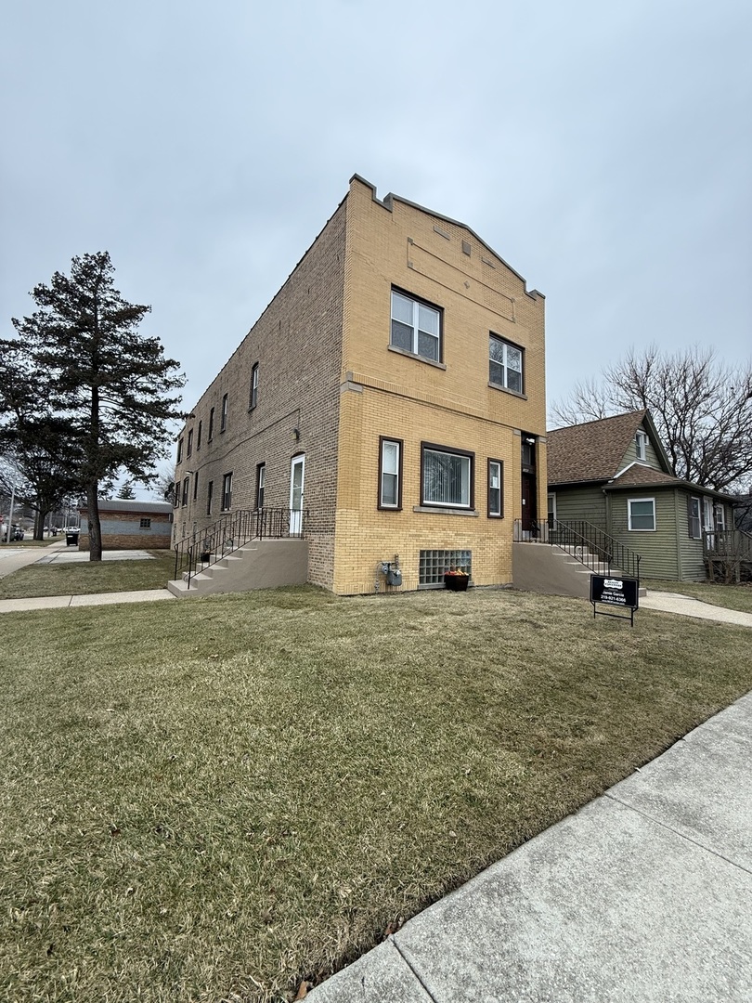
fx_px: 406
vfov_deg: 102.1
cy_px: 502
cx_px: 376
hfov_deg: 85.7
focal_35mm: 14
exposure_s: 1/267
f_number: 2.2
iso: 64
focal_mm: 2.22
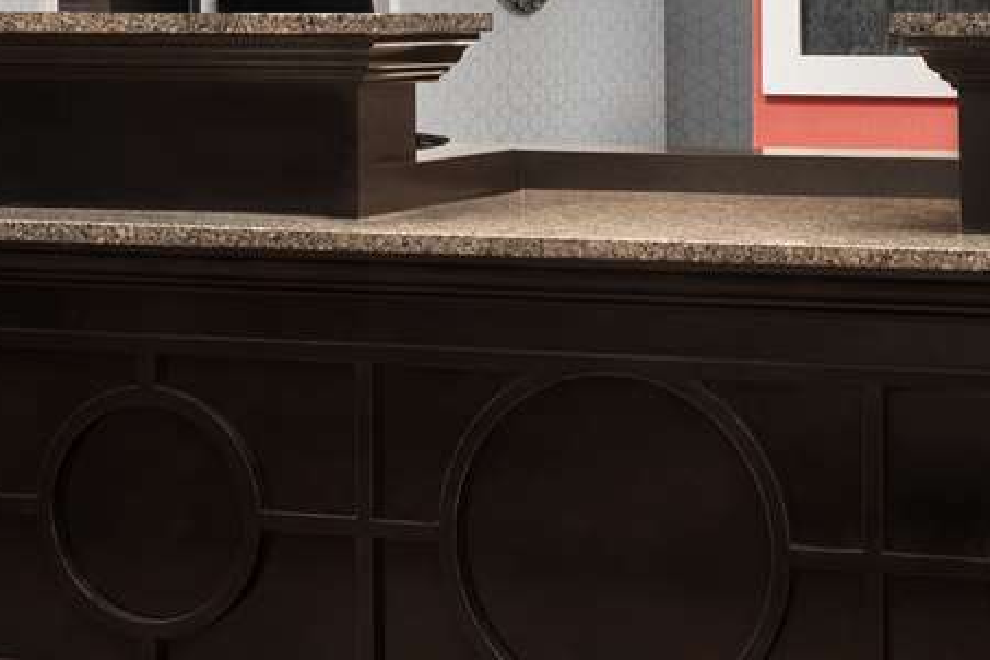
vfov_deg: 12.8
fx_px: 2915
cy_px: 22
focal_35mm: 106
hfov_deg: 19.1
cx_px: 785
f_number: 11
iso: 400
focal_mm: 32
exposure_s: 1/30
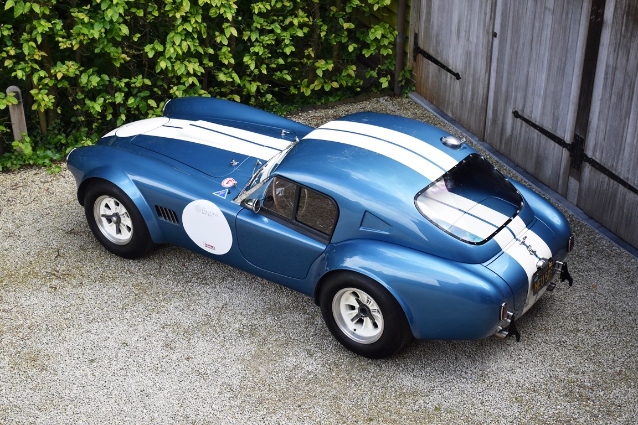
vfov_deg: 25.8
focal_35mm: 52
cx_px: 319
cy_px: 212
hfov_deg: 37.9
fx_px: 930
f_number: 5
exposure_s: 1/250
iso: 400
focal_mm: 35
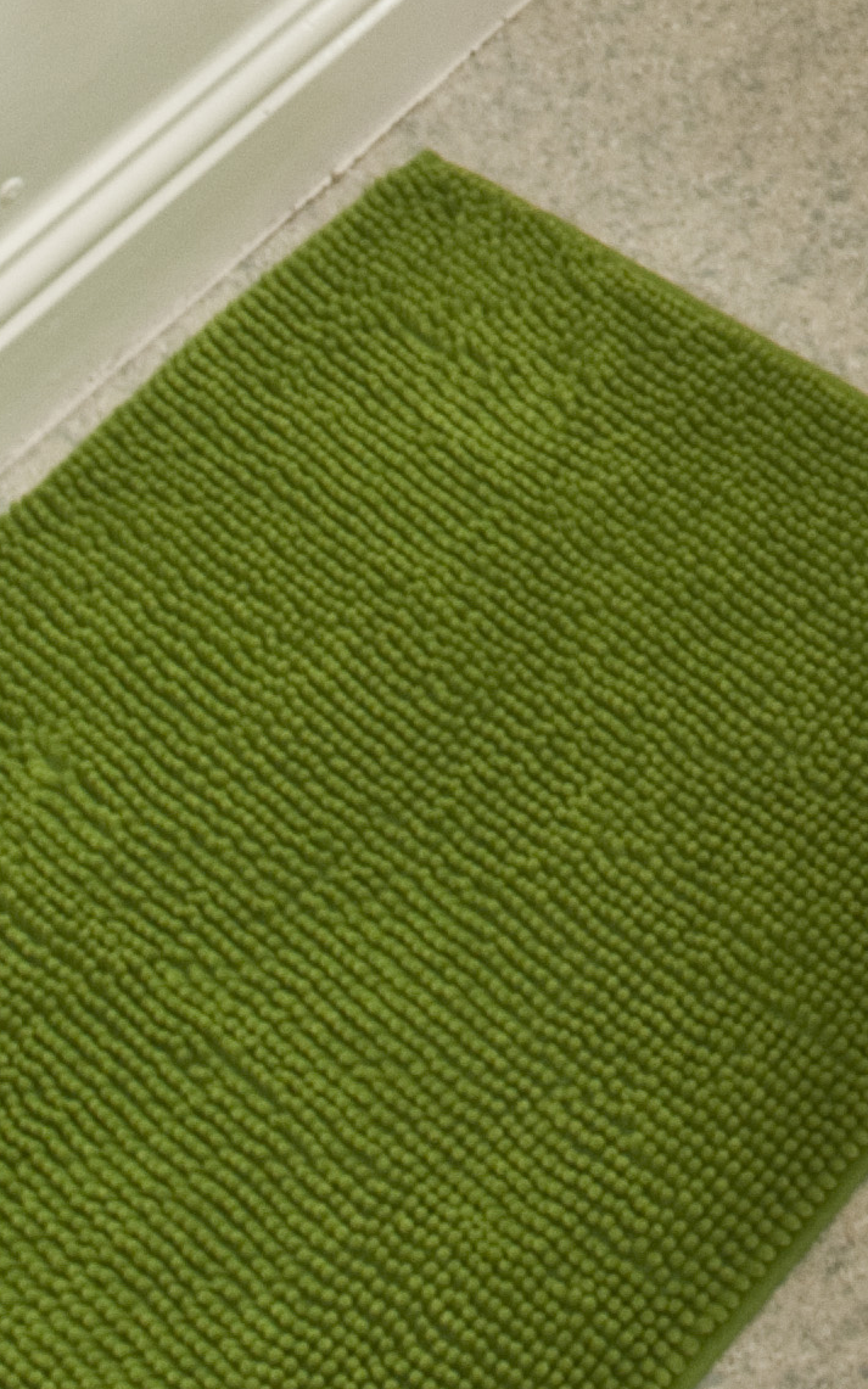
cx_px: 1452
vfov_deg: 16.9
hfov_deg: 11.4
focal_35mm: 108
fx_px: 4088
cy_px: -881
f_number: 5
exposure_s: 1/60
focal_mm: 20
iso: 200
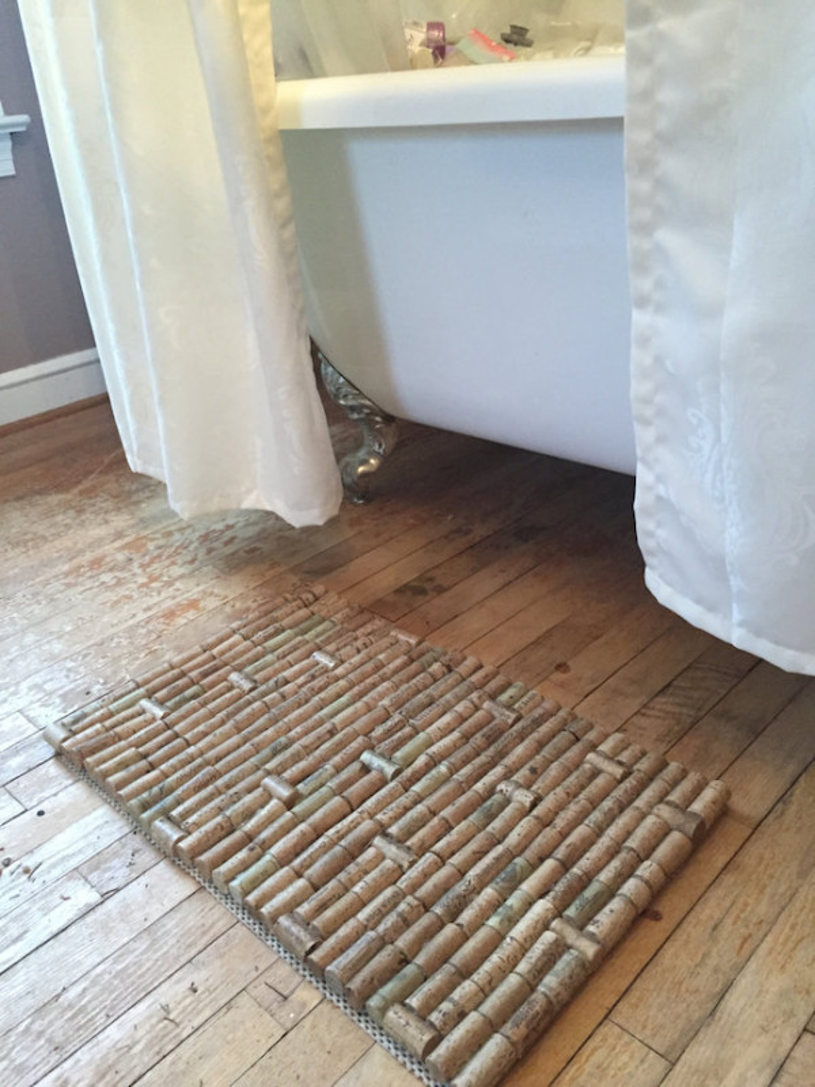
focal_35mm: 29
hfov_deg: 48.2
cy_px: 544
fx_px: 910
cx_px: 408
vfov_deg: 61.7
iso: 250
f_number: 2.2
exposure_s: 1/20
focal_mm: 4.15
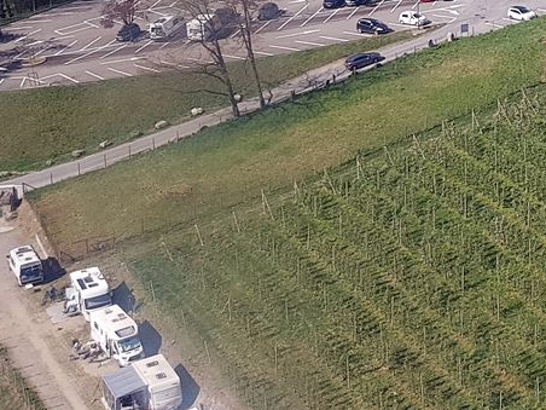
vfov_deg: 14.9
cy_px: -203
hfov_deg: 18.5
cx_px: 859
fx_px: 1451
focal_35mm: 92
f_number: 1.7
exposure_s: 1/938
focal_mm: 4.2
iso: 50
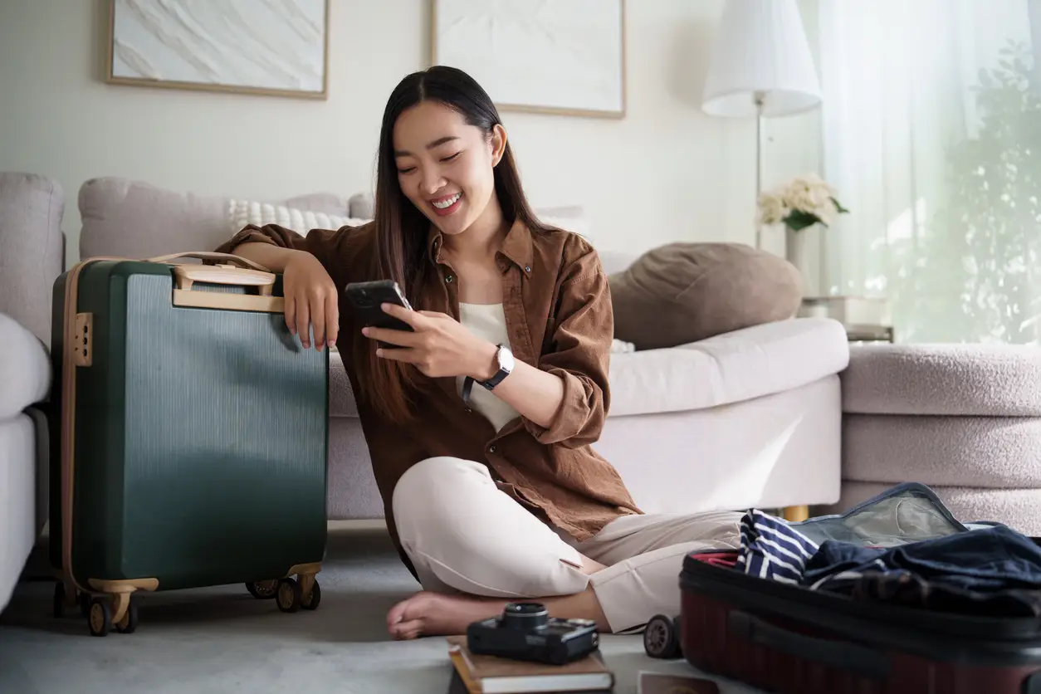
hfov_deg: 47.9
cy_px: 347
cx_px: 520
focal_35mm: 40
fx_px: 1171
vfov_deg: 33.0
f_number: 1.2
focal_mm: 27
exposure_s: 1/320
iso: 100
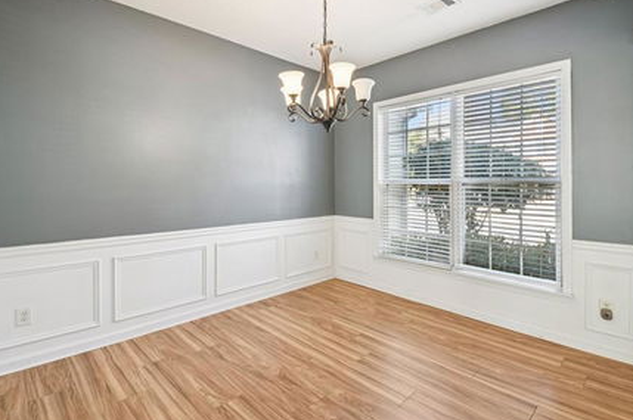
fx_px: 334
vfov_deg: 64.3
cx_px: 325
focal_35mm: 19
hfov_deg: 87.0
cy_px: 191
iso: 400
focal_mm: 17
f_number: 8
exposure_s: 1/25
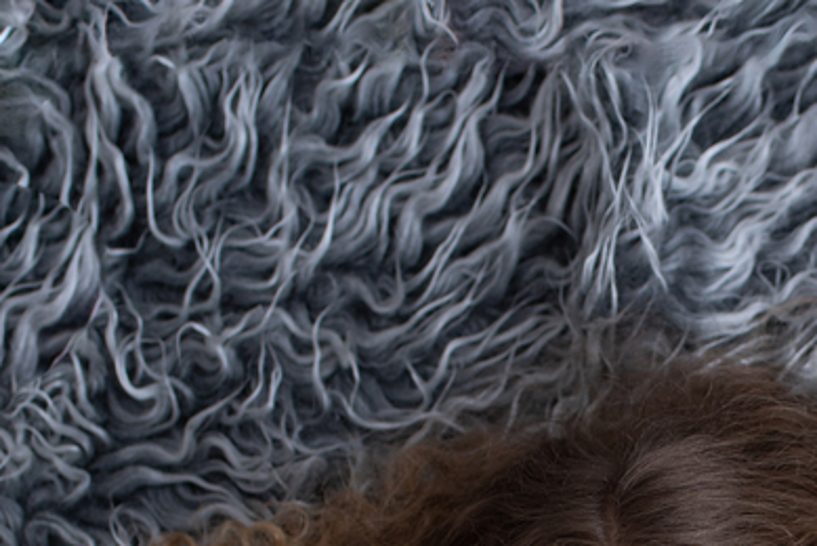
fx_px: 2453
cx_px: 722
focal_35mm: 108
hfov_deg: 18.6
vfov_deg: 12.2
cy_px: 768
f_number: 2.8
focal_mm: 35
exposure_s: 1/200
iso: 100
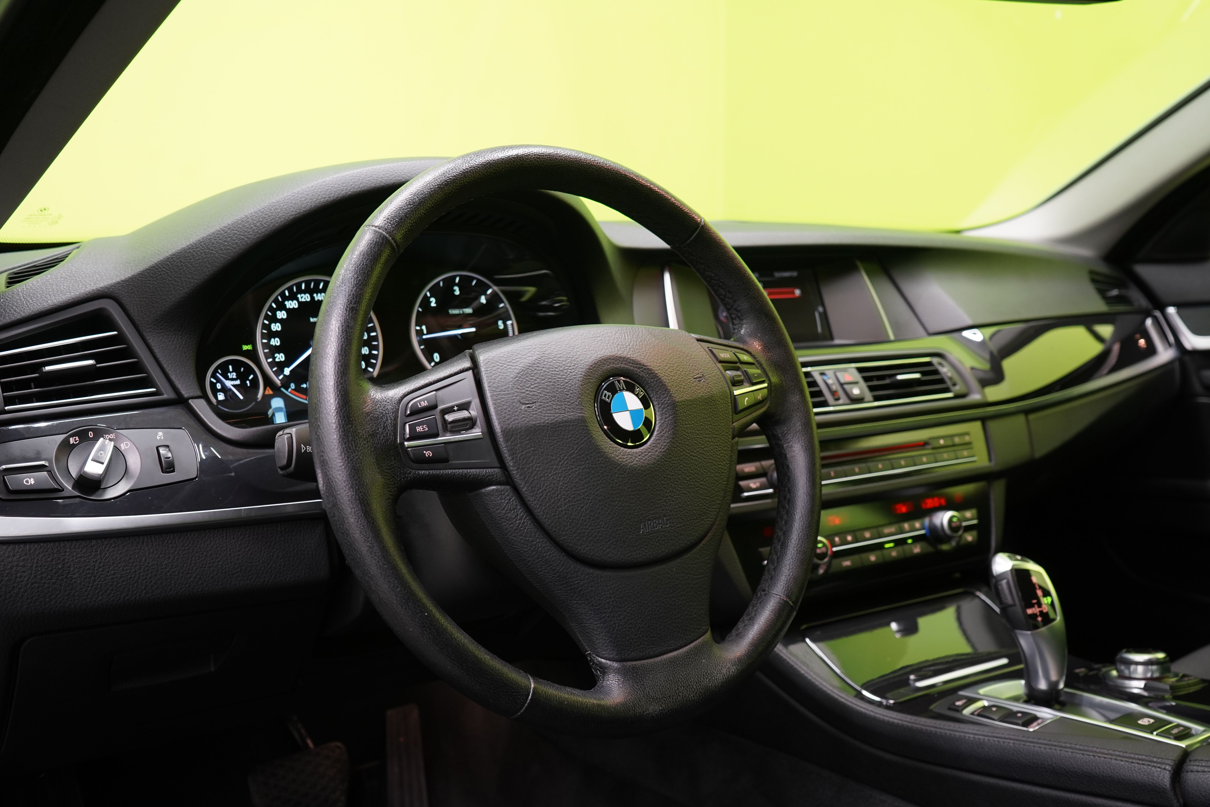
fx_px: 1109
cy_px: 414
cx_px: 606
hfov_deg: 57.2
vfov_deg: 40.0
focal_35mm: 33
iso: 1250
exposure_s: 1/20
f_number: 5.6
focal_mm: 32
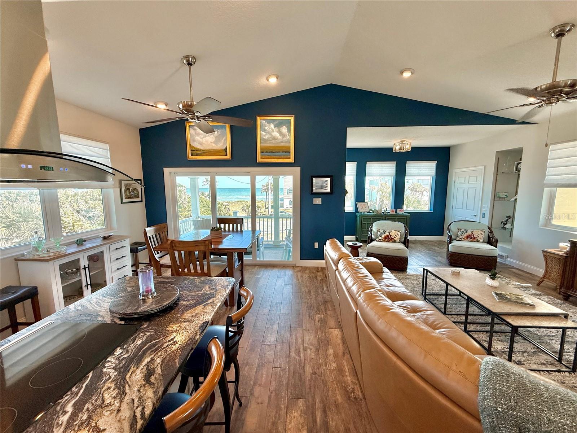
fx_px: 233
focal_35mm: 14
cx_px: 288
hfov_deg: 102.1
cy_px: 216
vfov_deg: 85.7
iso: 80
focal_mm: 2.22
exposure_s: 1/120
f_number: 2.2
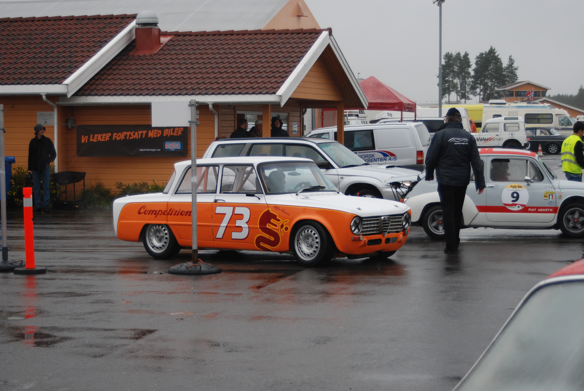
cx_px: 292
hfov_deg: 22.6
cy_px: 196
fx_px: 1462
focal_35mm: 90
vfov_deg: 15.2
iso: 200
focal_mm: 60
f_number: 5
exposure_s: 1/250
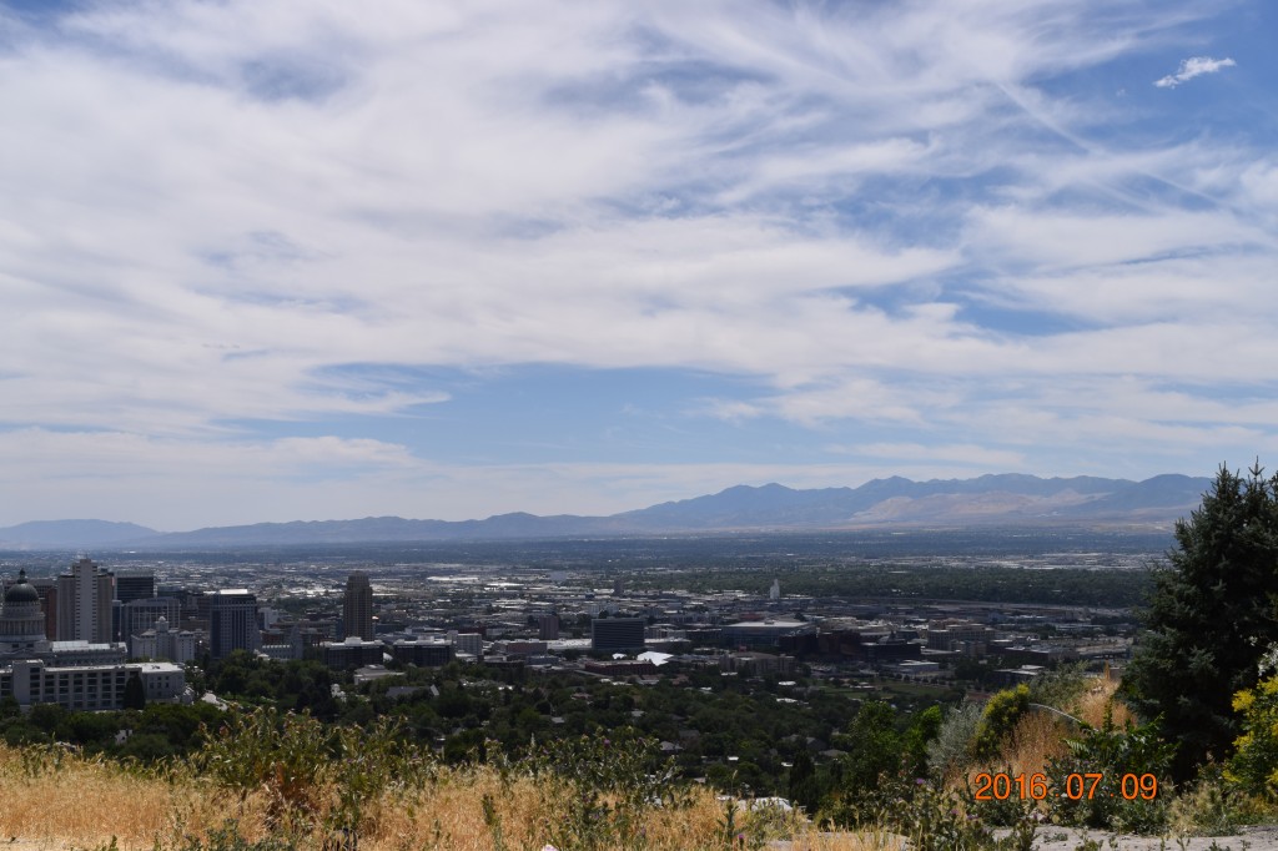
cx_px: 639
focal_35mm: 45
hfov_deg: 43.6
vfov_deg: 29.8
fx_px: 1597
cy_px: 426
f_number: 11
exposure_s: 1/500
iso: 200
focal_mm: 30
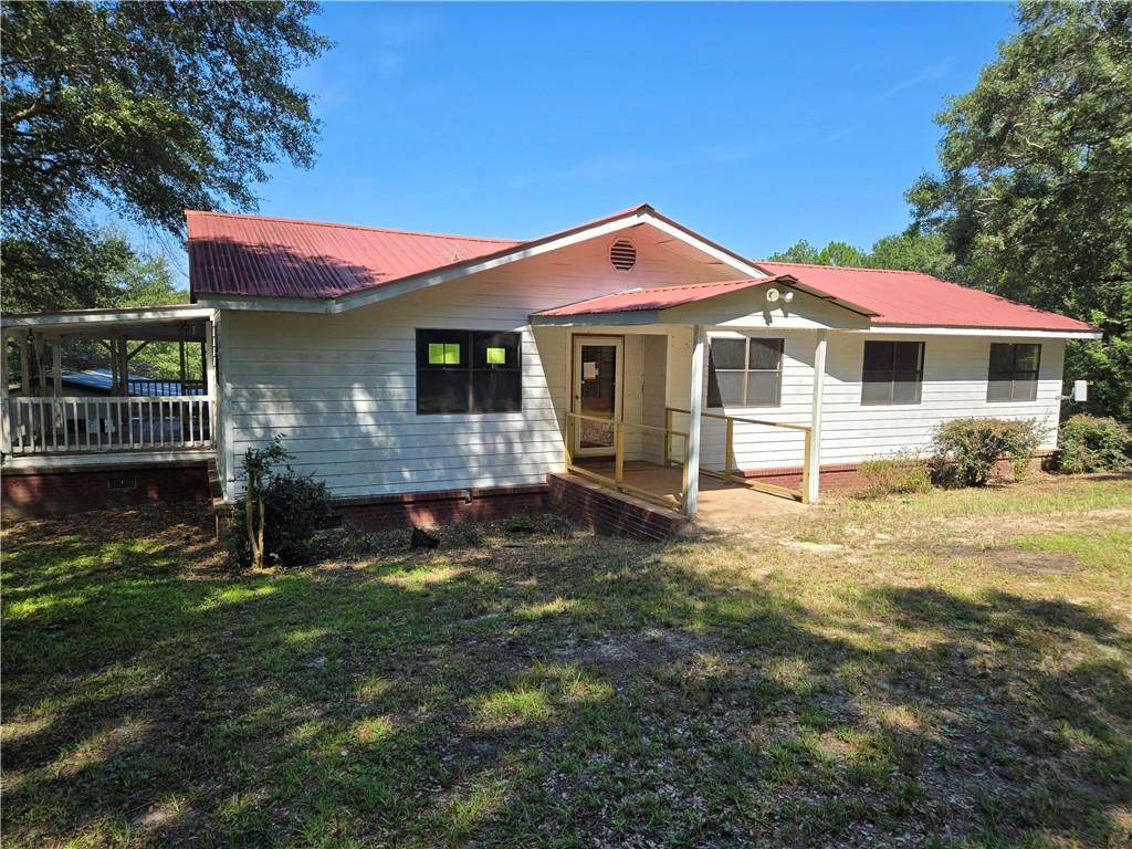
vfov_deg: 58.9
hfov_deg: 73.9
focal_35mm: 23
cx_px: 566
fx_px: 752
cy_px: 424
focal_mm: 5.4
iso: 25
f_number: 1.8
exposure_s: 1/1179
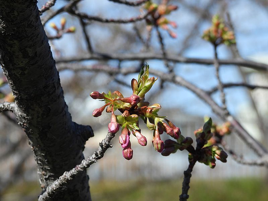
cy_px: 100
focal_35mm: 220
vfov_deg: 6.8
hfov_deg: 9.0
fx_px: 1703
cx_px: 134
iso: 100
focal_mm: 39.3
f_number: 4.5
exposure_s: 1/640
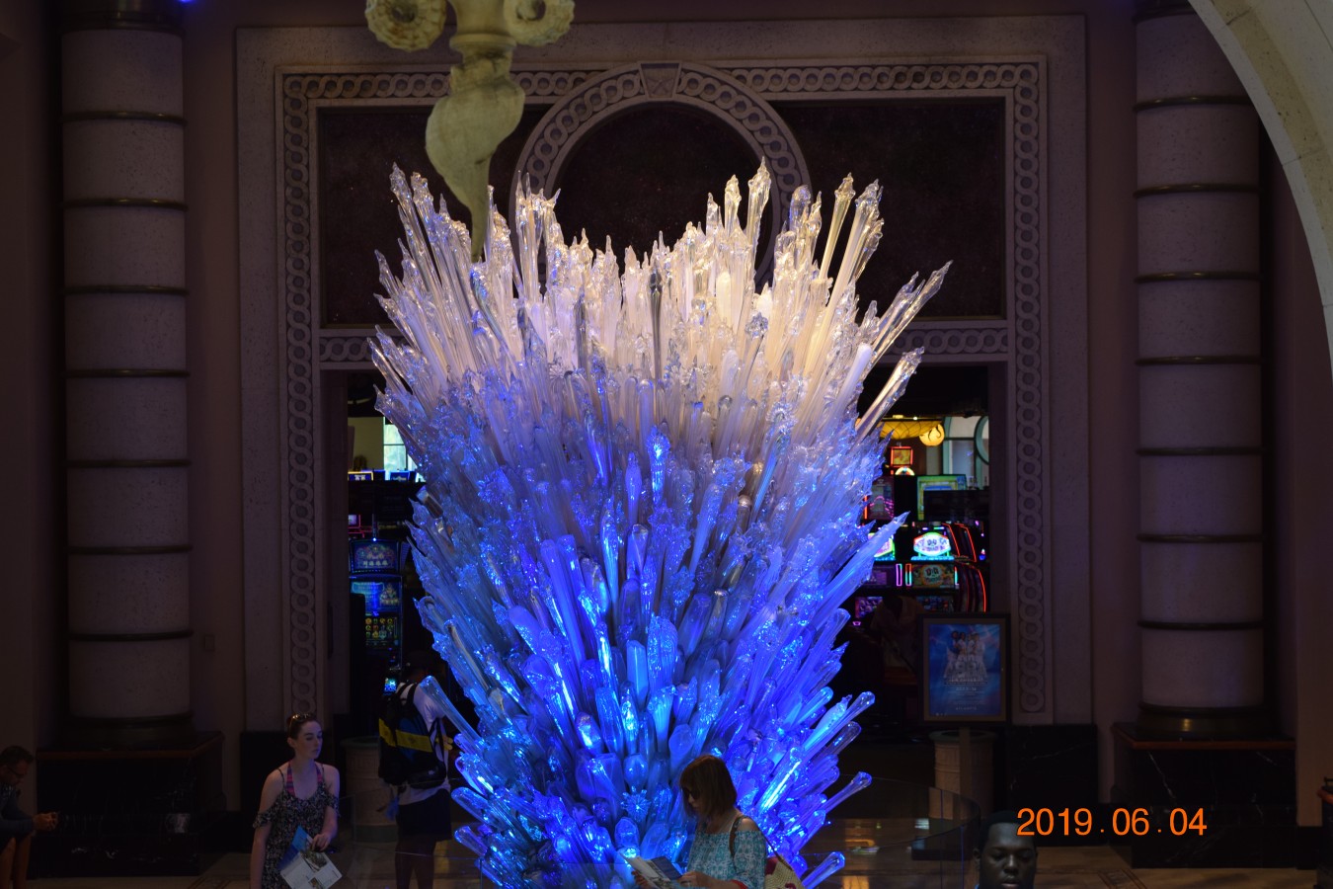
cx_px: 666
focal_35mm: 72
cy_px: 444
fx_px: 2666
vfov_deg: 18.9
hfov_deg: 28.1
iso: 560
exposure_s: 1/60
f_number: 5.3
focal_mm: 48
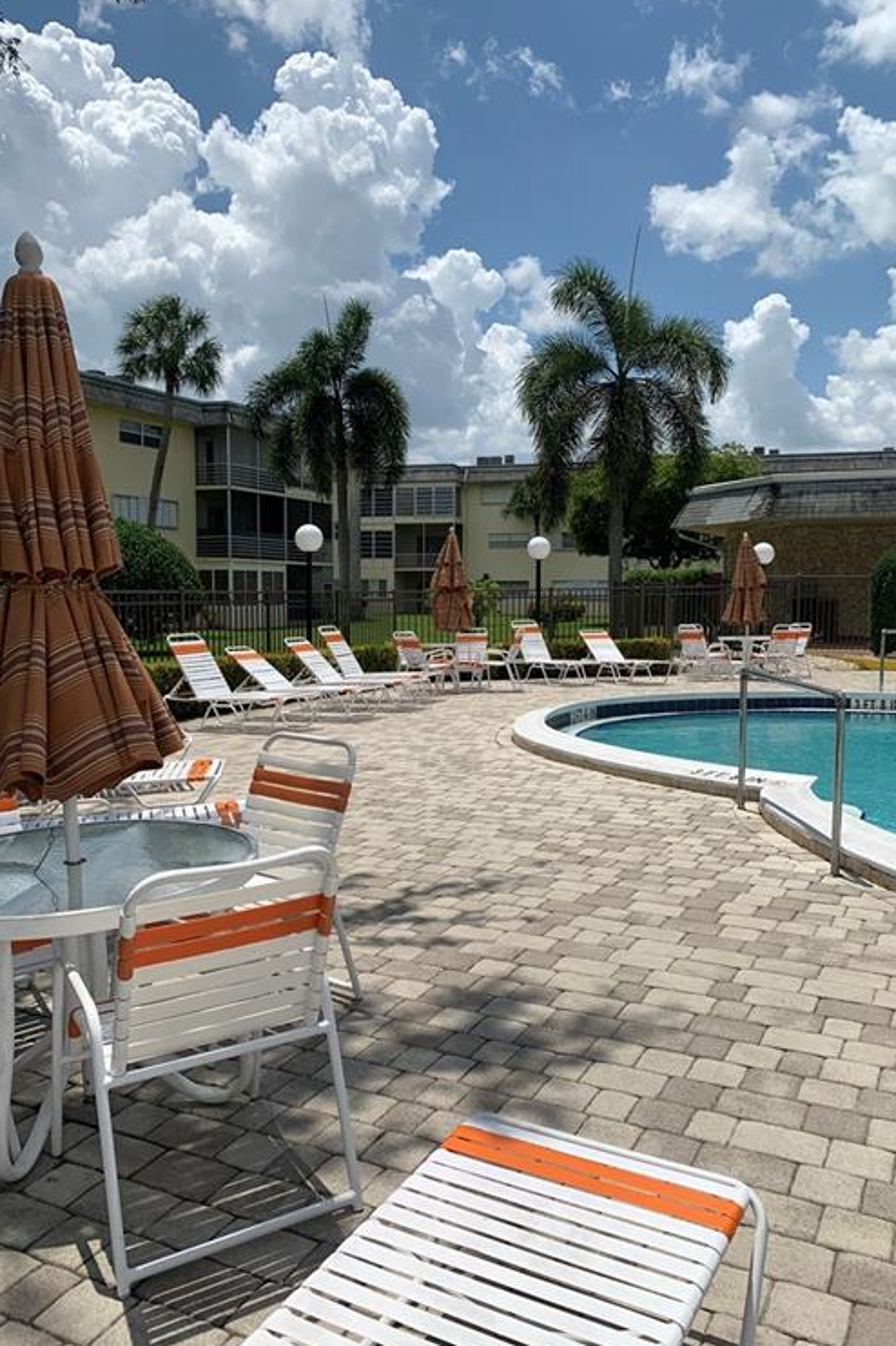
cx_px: 457
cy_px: 657
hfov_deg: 46.4
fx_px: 1046
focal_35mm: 28
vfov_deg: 65.5
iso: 25
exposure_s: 1/6061
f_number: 1.8
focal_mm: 4.25
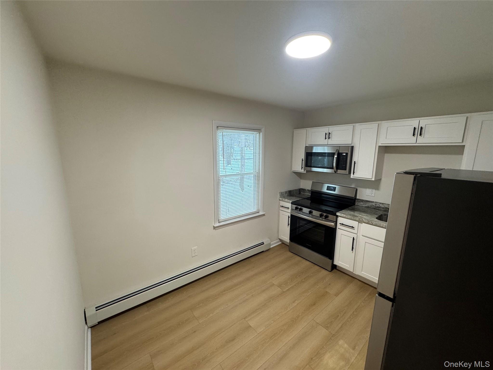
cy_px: 185
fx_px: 199
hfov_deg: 102.1
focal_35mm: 14
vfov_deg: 85.7
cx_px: 246
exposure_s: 1/120
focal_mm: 2.22
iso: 250
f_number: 2.2
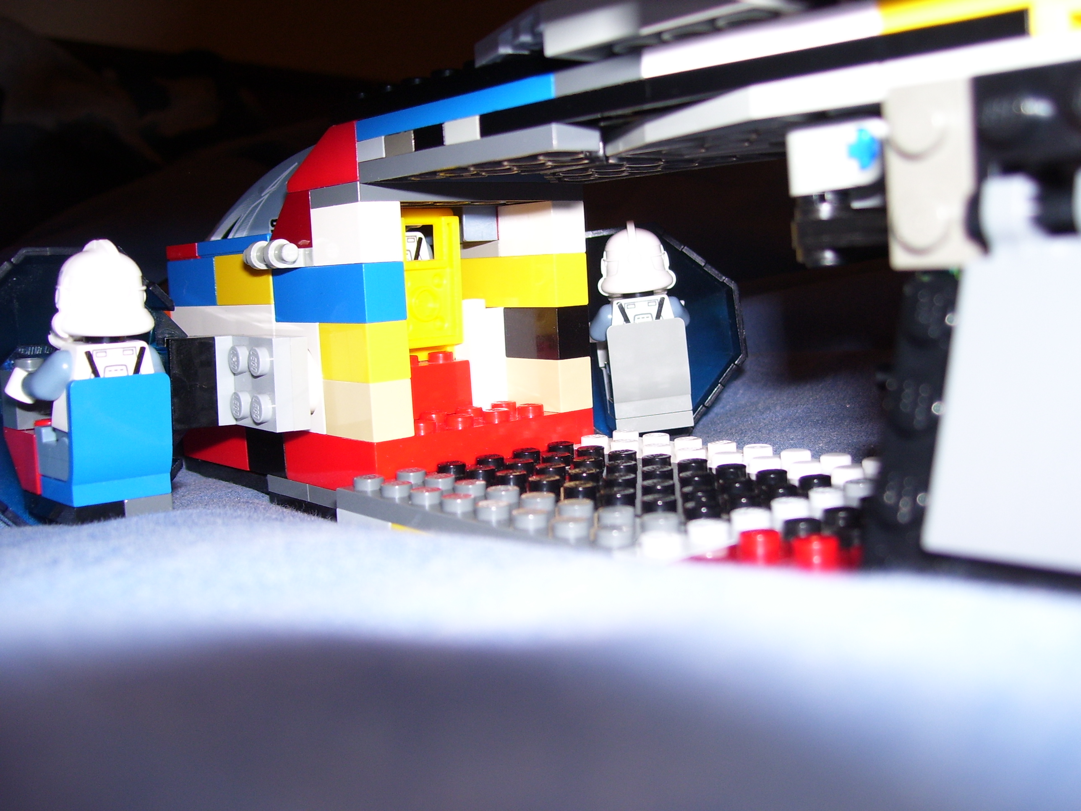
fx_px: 1155
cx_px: 540
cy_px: 406
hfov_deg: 50.1
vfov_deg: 38.7
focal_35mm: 37
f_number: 2.7
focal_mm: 6
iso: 80
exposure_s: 1/60
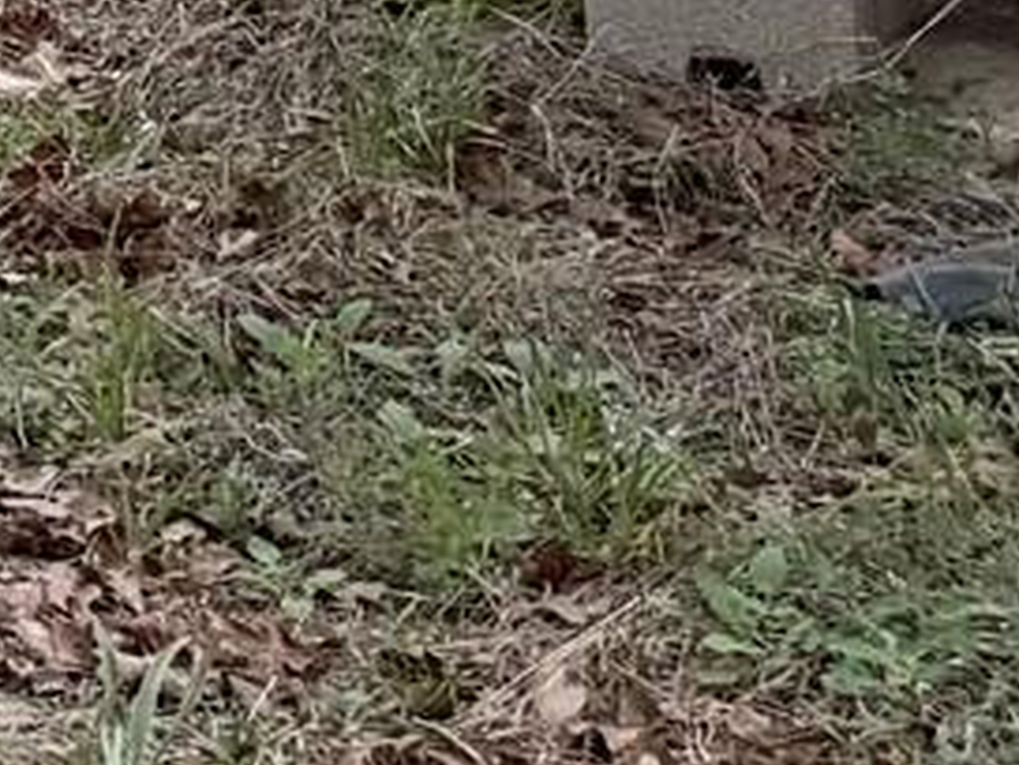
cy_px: -1568
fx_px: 5328
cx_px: -2660
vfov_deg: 7.2
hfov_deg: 8.1
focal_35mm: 181
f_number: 1.78
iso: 100
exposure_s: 1/1901
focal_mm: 6.76
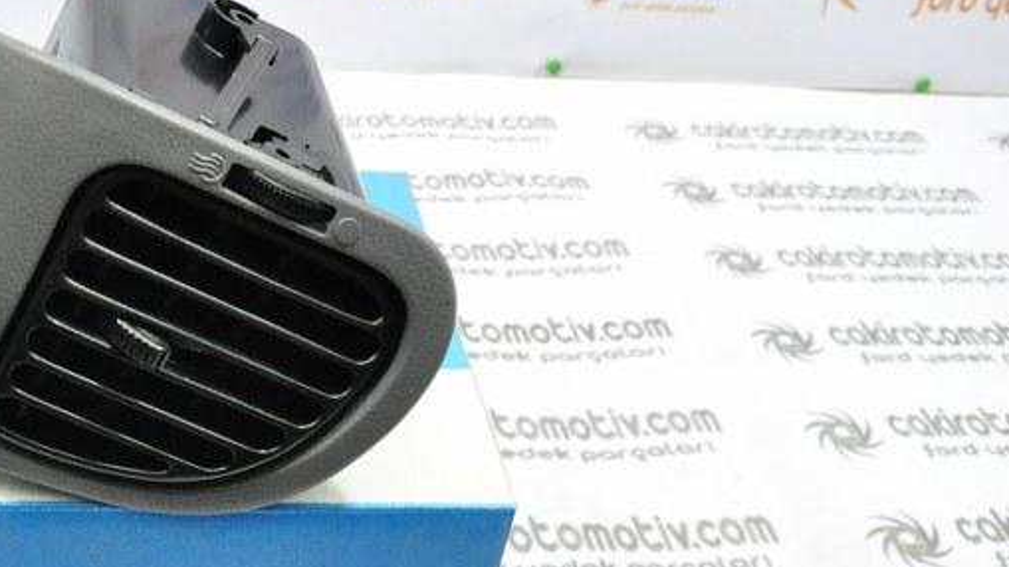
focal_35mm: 50
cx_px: 170
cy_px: 476
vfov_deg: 23.5
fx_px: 1337
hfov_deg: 39.4
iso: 3200
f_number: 7.1
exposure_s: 1/100
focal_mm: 18
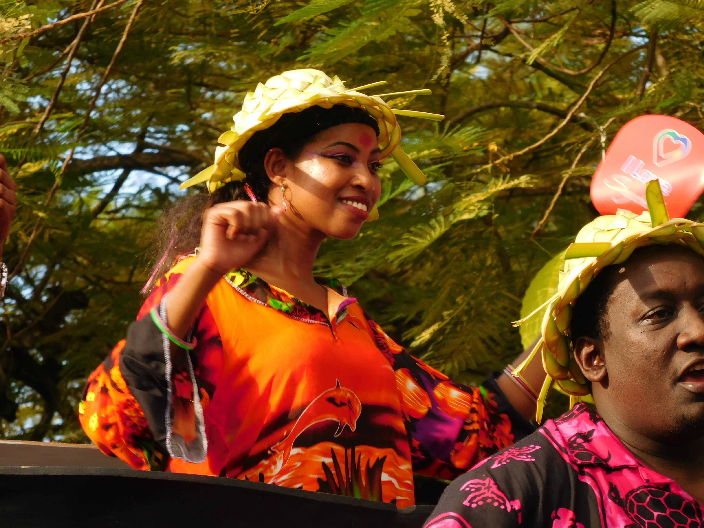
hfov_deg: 6.2
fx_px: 6508
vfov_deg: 4.6
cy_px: 264
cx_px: 352
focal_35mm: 320
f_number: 5.9
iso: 125
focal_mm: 57.1
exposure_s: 1/125
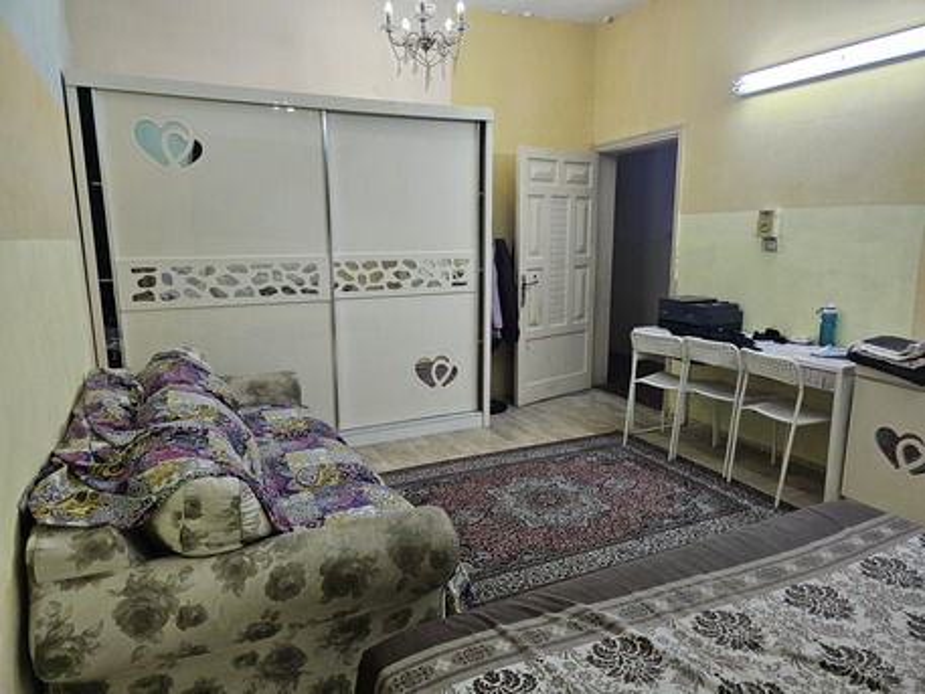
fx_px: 615
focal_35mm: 23
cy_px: 347
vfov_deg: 58.9
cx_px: 462
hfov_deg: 73.9
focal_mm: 6.3
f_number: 1.7
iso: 320
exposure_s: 1/120
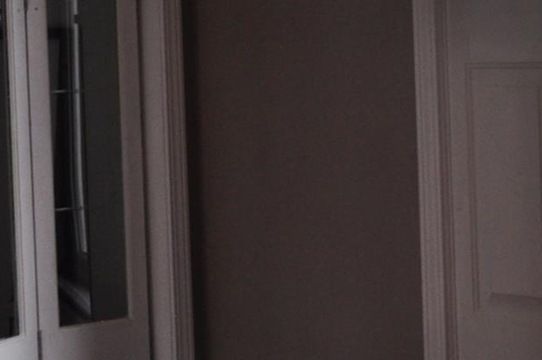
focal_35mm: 120
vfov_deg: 11.3
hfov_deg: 17.1
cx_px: 322
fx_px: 1805
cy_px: 36
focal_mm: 24
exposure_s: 1/125
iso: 320
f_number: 5.6
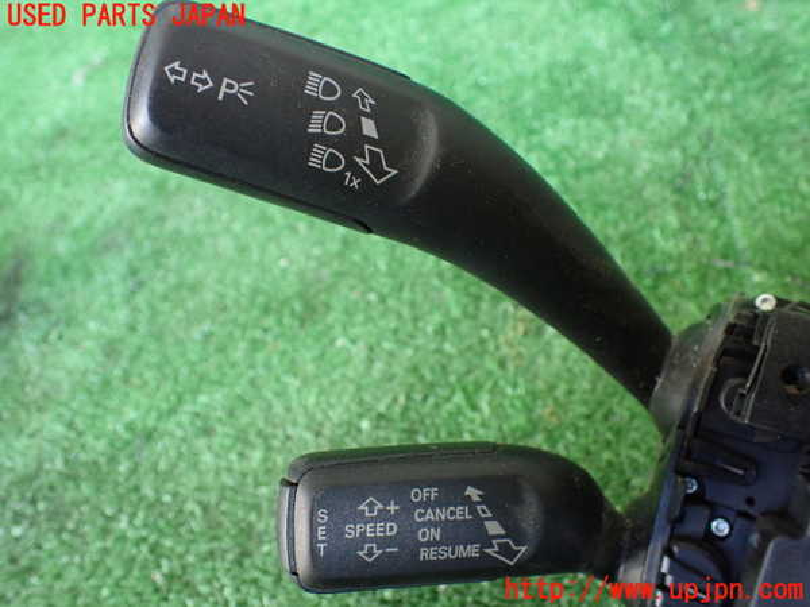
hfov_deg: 60.0
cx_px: 405
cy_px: 304
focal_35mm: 30
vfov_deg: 46.8
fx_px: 702
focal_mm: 5.4
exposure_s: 1/100
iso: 800
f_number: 2.3
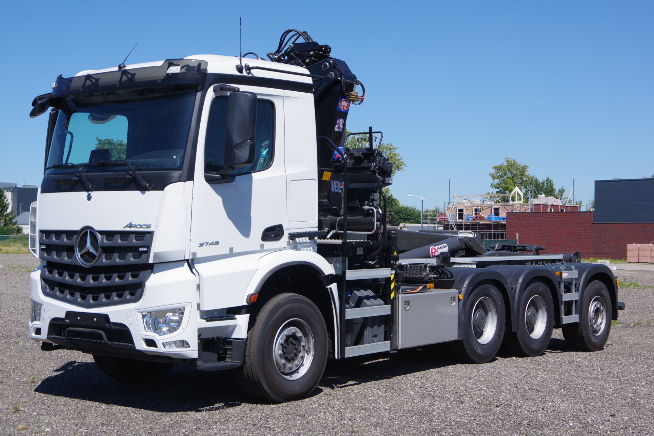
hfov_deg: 36.9
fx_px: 981
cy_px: 218
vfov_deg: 25.1
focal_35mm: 54
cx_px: 327
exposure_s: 1/400
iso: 200
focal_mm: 36
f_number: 7.1
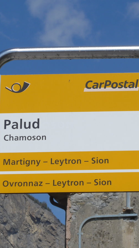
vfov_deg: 13.4
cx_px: 93
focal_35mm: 161
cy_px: 125
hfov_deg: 7.5
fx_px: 1055
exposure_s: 1/1300
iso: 80
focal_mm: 21.6
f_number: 4.9
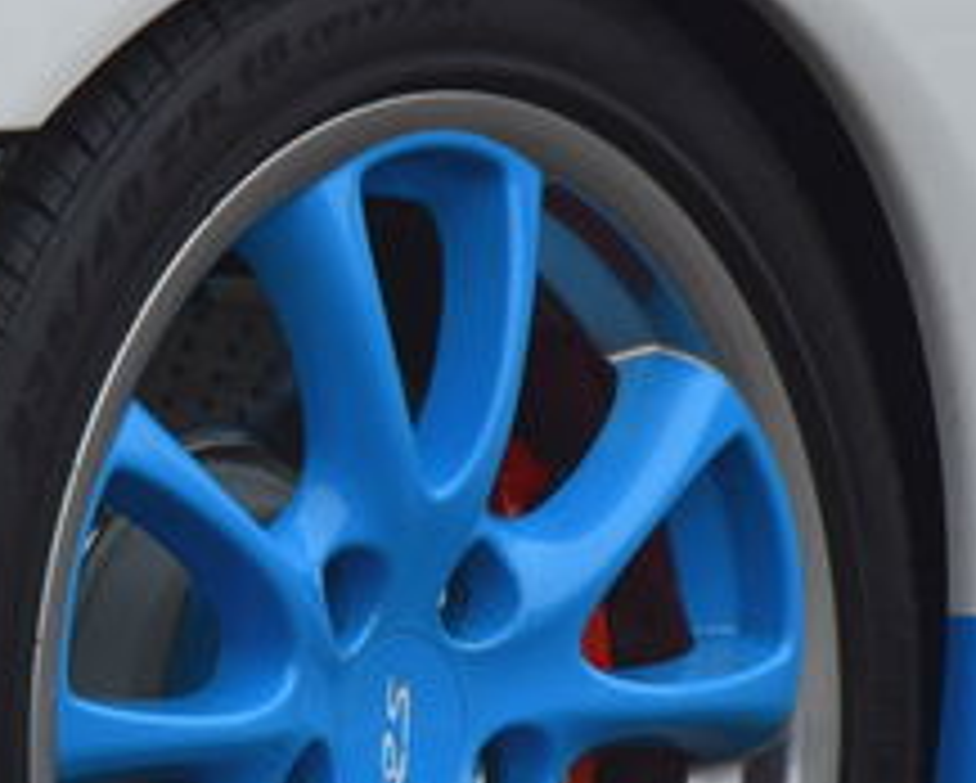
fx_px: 28796
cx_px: 364
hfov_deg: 1.9
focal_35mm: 996
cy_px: 677
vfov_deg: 1.6
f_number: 10
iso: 400
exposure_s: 1/250
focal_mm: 200
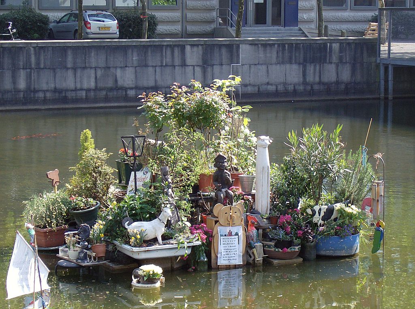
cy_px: 154
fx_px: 1292
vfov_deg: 13.7
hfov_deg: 18.3
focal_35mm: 108
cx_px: 208
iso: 100
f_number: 4.8
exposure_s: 1/200
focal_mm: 18
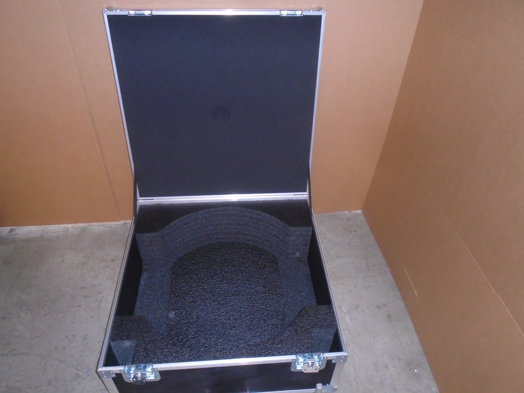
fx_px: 394
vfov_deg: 53.1
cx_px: 262
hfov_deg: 67.3
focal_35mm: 26
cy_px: 196
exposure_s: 1/30
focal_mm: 4.6
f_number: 3.2
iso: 400
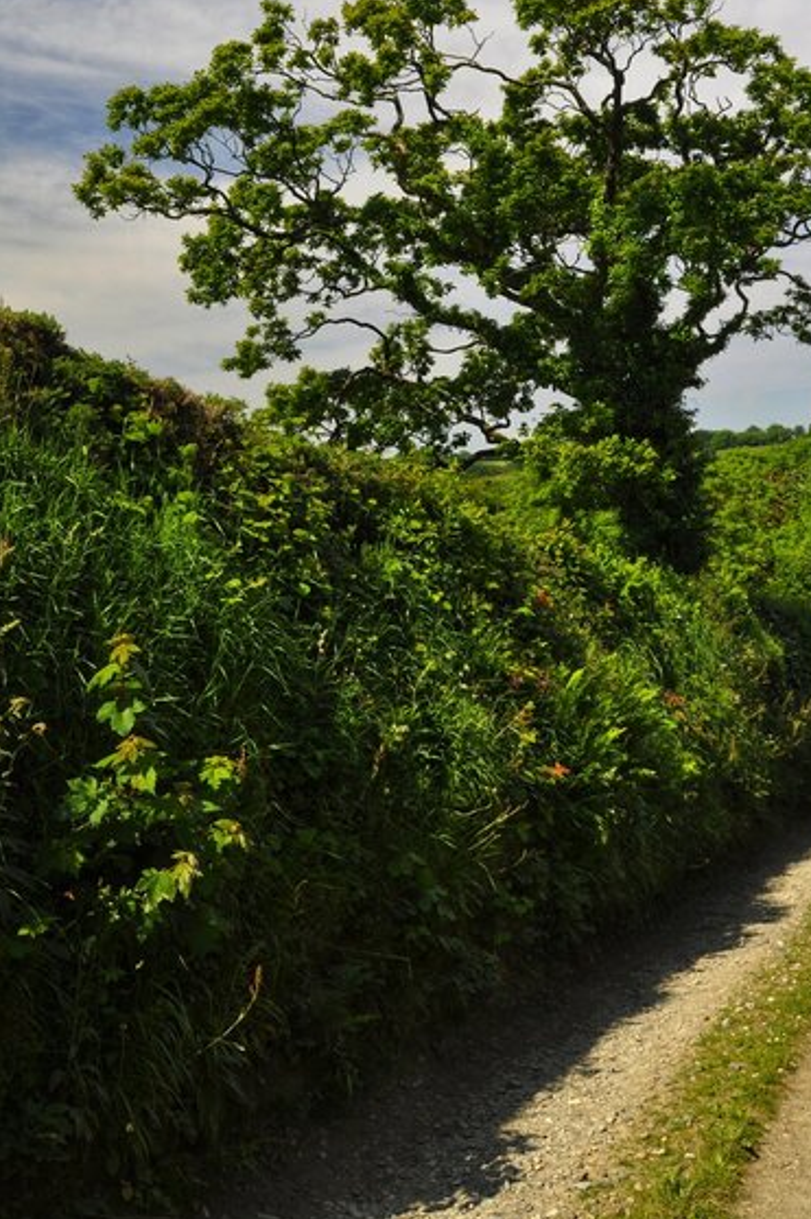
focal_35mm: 39
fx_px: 1320
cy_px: 347
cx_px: 512
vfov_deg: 48.2
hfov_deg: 34.0
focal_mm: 18
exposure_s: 1/250
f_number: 8
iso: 250
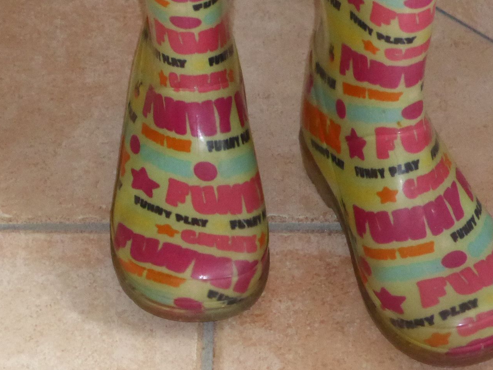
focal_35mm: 235
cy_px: 21
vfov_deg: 6.3
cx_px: 299
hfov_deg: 8.4
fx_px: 3347
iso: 800
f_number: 5.4
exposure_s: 1/60
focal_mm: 21.8
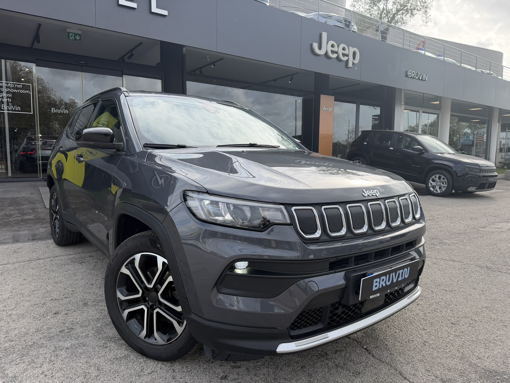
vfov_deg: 56.8
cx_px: 255
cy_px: 192
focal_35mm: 24
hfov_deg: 71.6
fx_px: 354
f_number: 1.78
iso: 100
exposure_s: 1/1901
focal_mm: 6.76
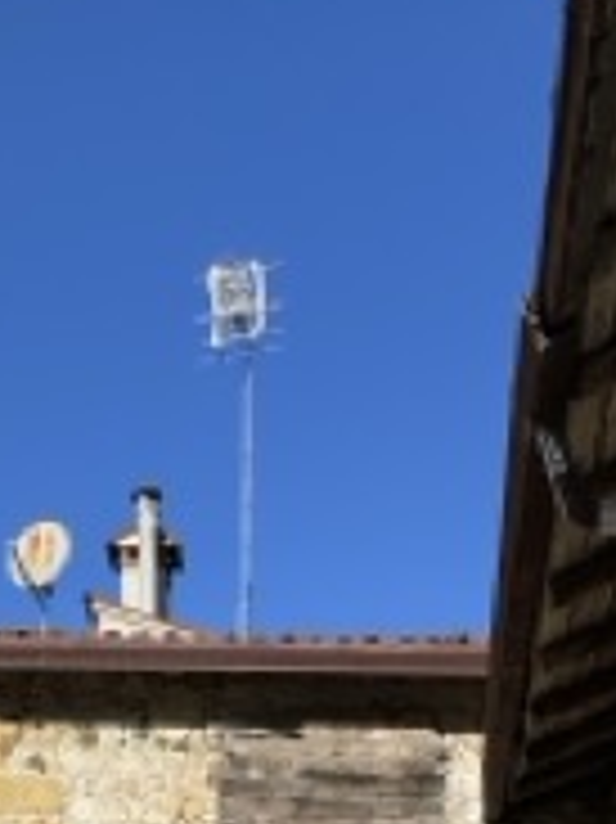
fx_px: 1164
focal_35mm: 49
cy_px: 1157
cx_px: 229
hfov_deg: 29.5
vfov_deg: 28.8
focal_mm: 2.22
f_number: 2.2
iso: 50
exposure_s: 1/2770
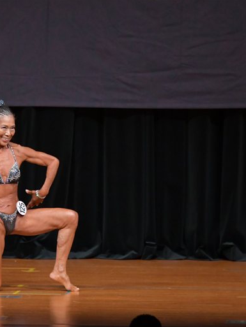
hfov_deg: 3.8
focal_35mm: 392
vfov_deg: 5.1
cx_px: 37
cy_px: 163
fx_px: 3713
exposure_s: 1/400
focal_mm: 180
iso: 4000
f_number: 5.6
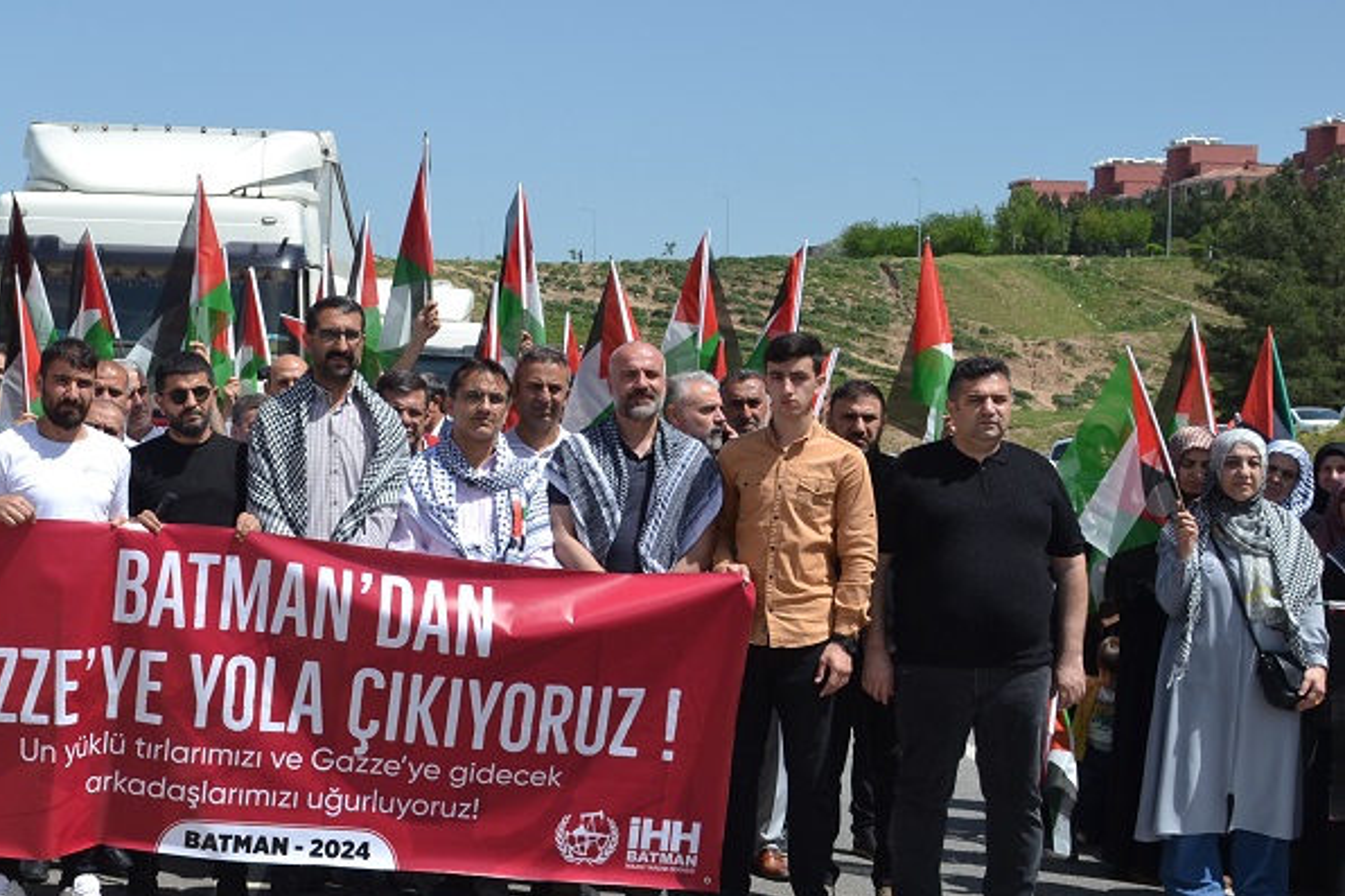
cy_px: 425
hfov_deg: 29.4
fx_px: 2502
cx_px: 278
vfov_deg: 20.3
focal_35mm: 67
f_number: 7.1
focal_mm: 28
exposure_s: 1/200
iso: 100
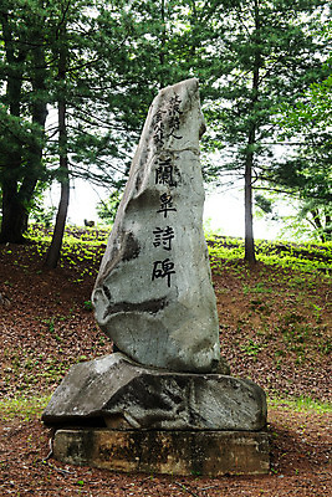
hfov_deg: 29.9
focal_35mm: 45
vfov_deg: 43.6
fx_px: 622
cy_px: 248
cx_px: 166
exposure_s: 1/100
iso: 400
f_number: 6.3
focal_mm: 45
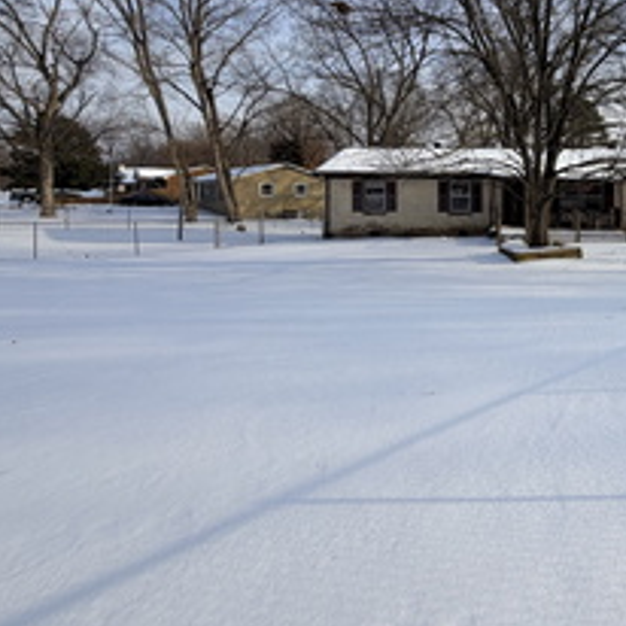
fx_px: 491
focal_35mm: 24
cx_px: 532
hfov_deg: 58.1
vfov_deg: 62.9
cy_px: 194
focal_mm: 2.22
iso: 20
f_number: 2.2
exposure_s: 1/901
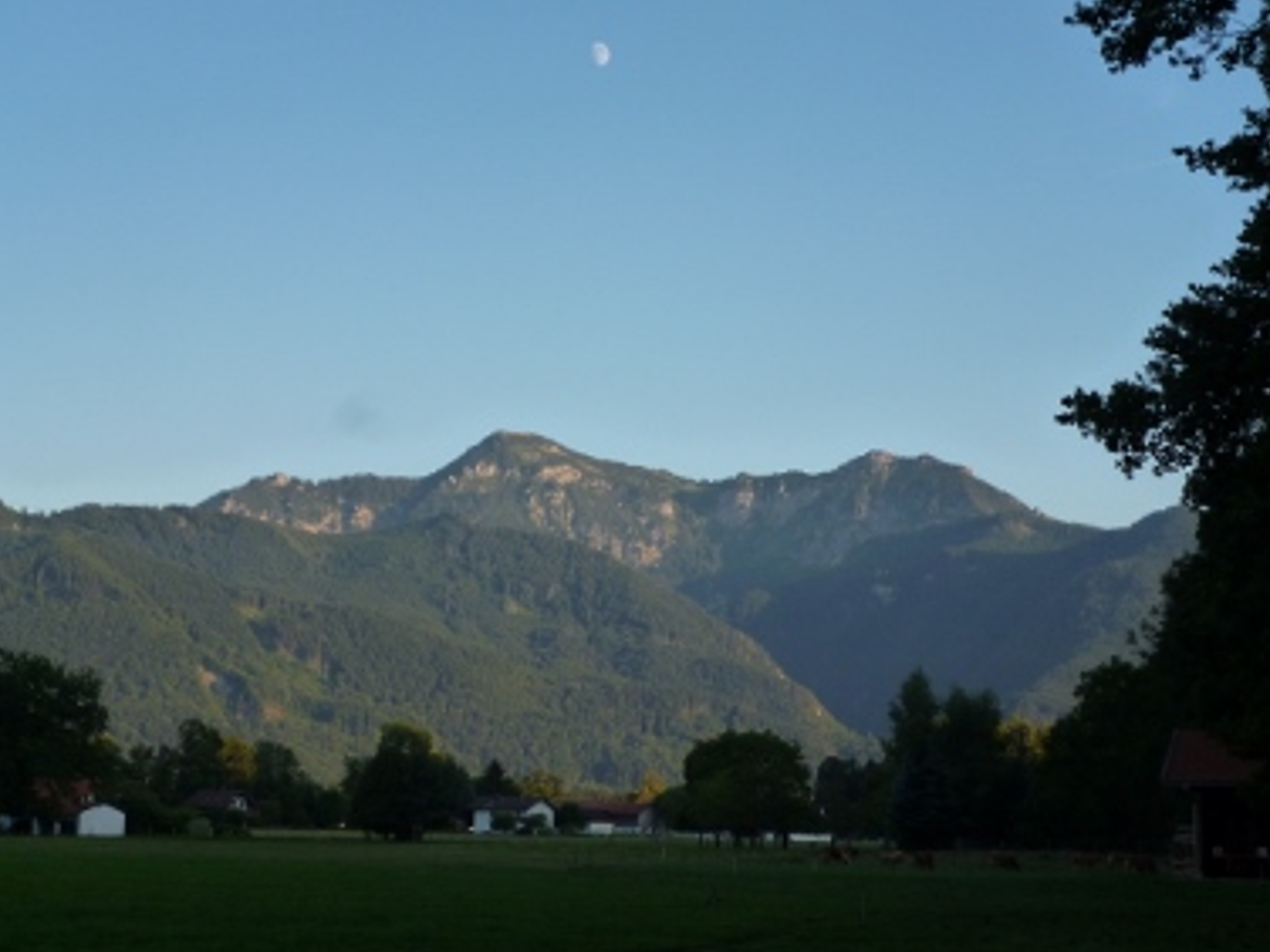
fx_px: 2458
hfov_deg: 29.0
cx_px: 665
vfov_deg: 21.9
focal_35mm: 67
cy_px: 459
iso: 160
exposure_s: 1/250
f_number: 4.7
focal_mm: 11.2
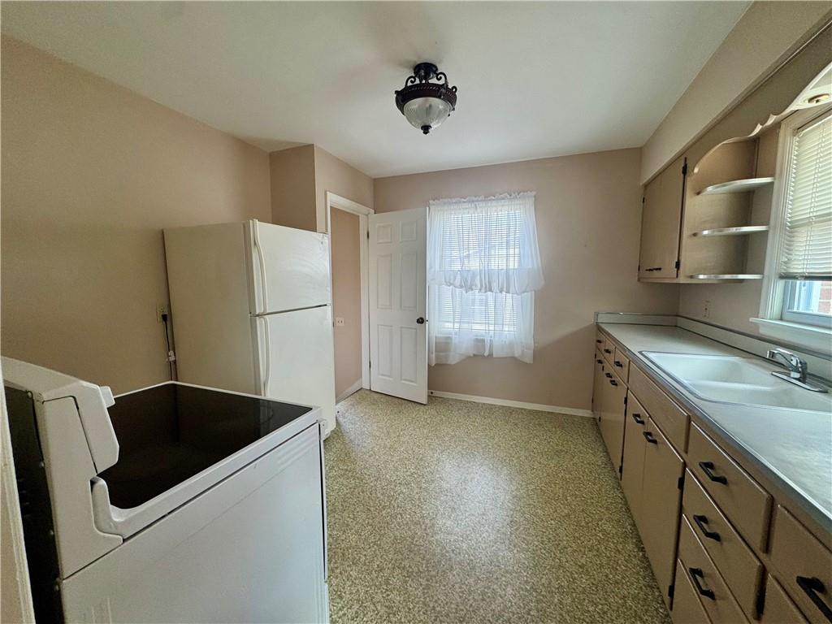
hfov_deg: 102.1
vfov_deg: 85.7
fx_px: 336
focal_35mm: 14
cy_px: 312
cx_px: 416
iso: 125
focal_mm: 2.22
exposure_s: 1/99
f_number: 2.2
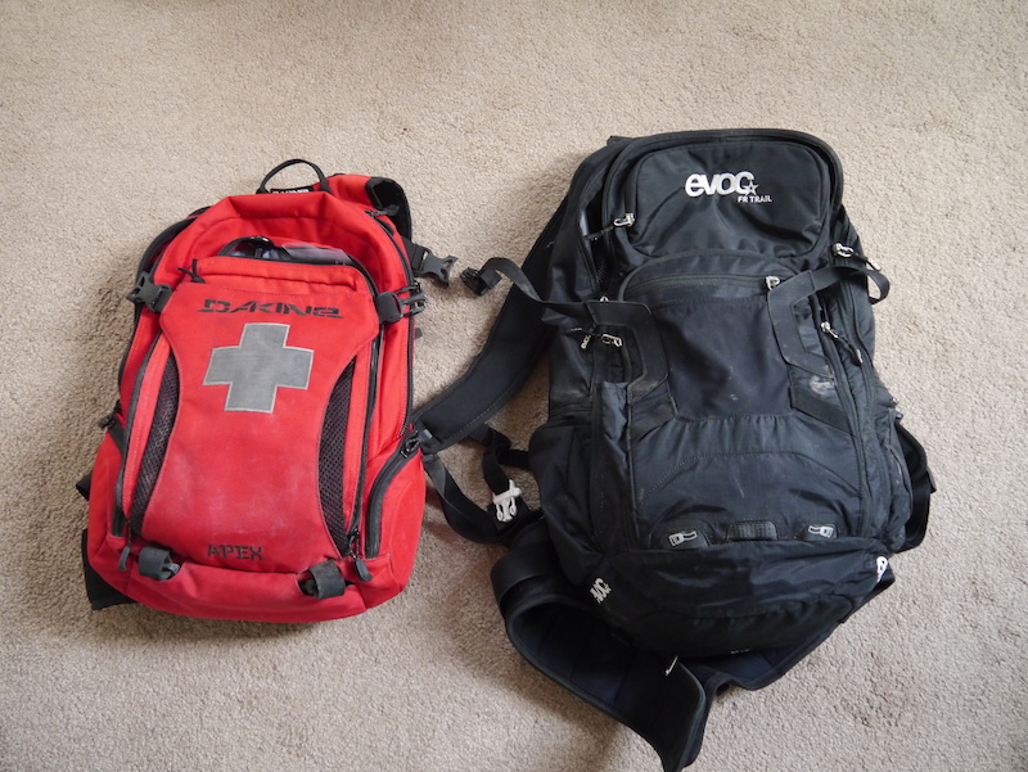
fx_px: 951
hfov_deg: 56.8
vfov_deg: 44.2
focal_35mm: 32
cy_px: 386
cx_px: 514
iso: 1600
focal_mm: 16
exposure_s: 1/60
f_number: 3.9
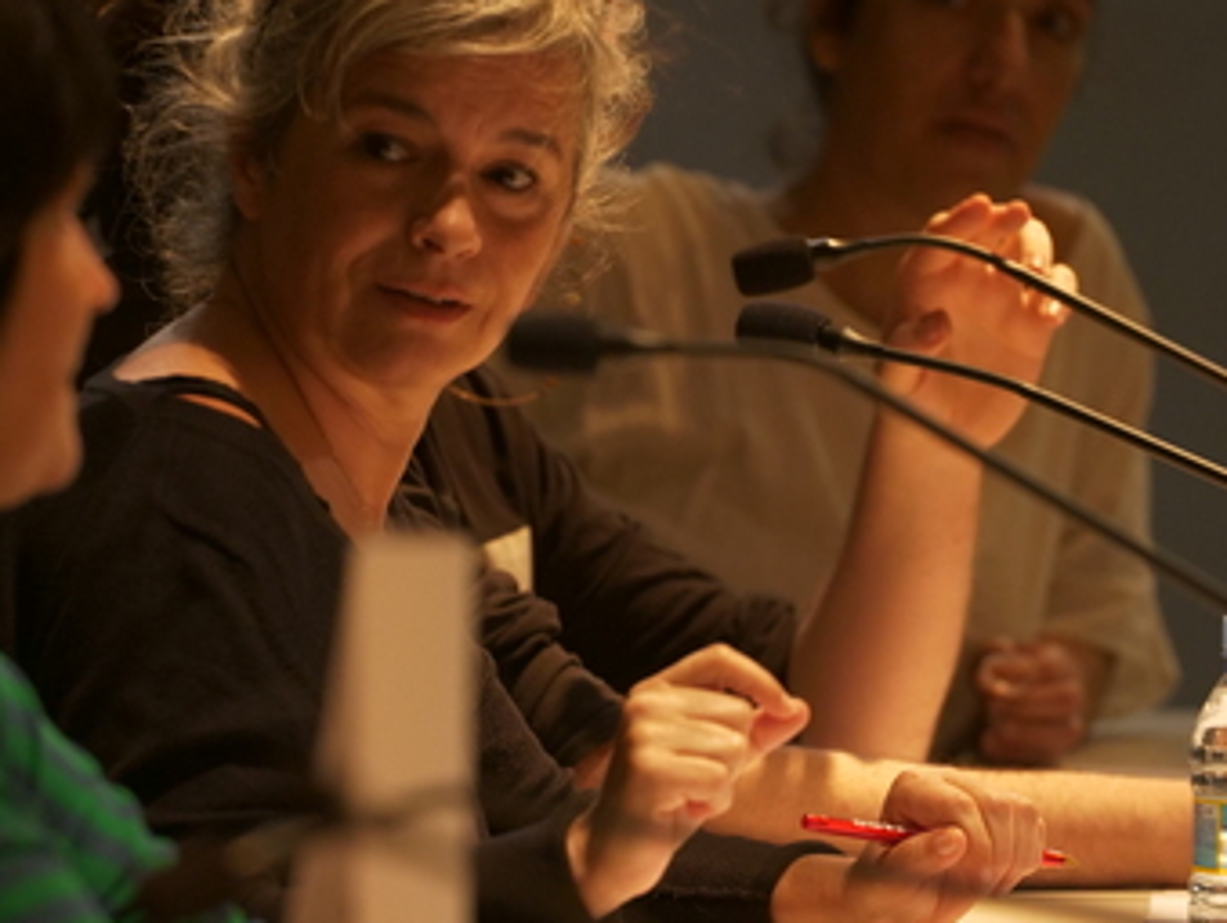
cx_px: 329
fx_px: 14726
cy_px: 411
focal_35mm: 415
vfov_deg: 3.6
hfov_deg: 4.8
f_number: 2.8
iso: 1000
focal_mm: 128
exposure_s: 1/320
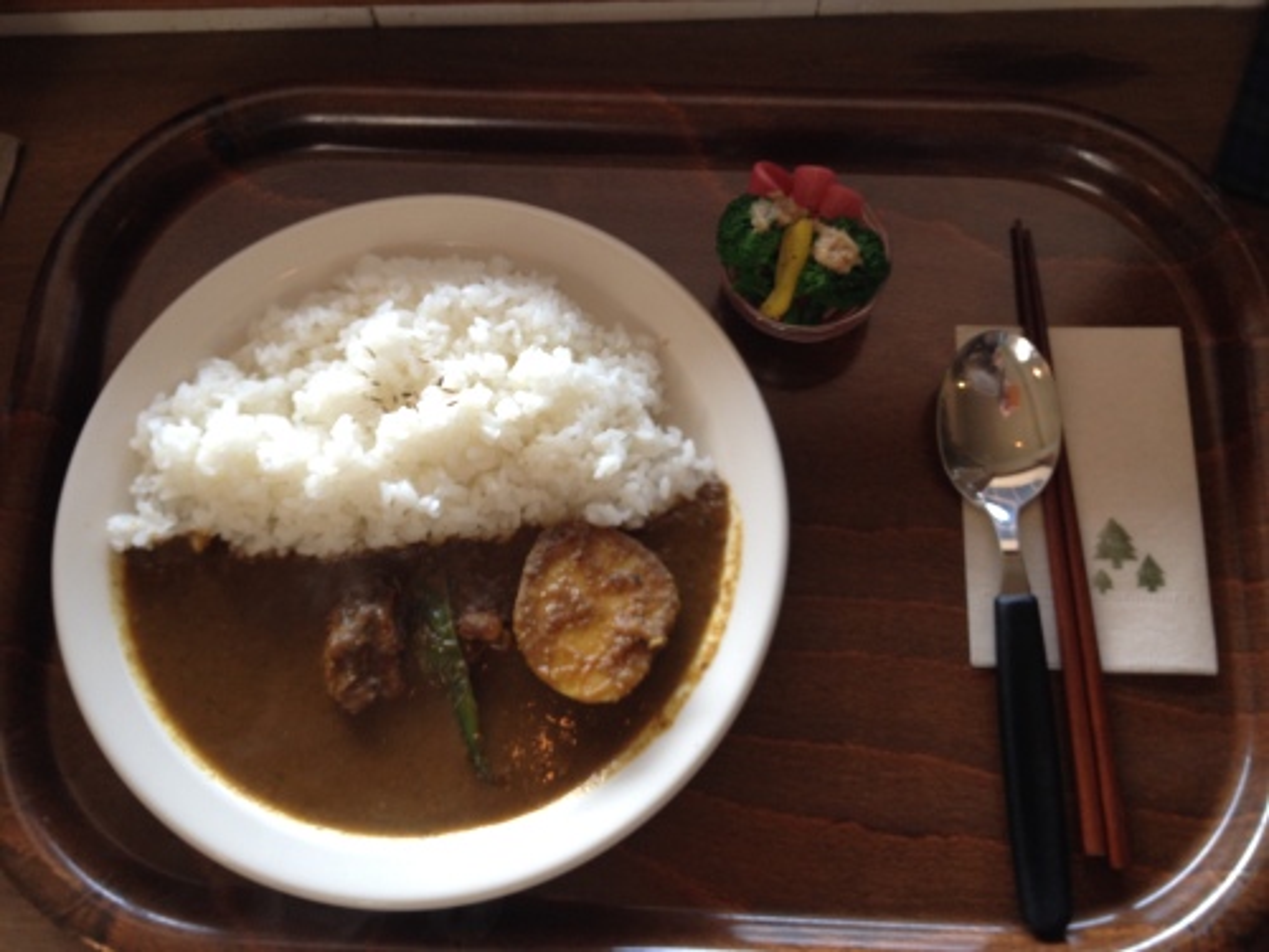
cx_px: 634
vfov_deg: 40.7
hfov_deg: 52.6
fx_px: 1283
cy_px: 476
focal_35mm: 35
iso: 50
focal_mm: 4.28
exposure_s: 1/60
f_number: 2.4
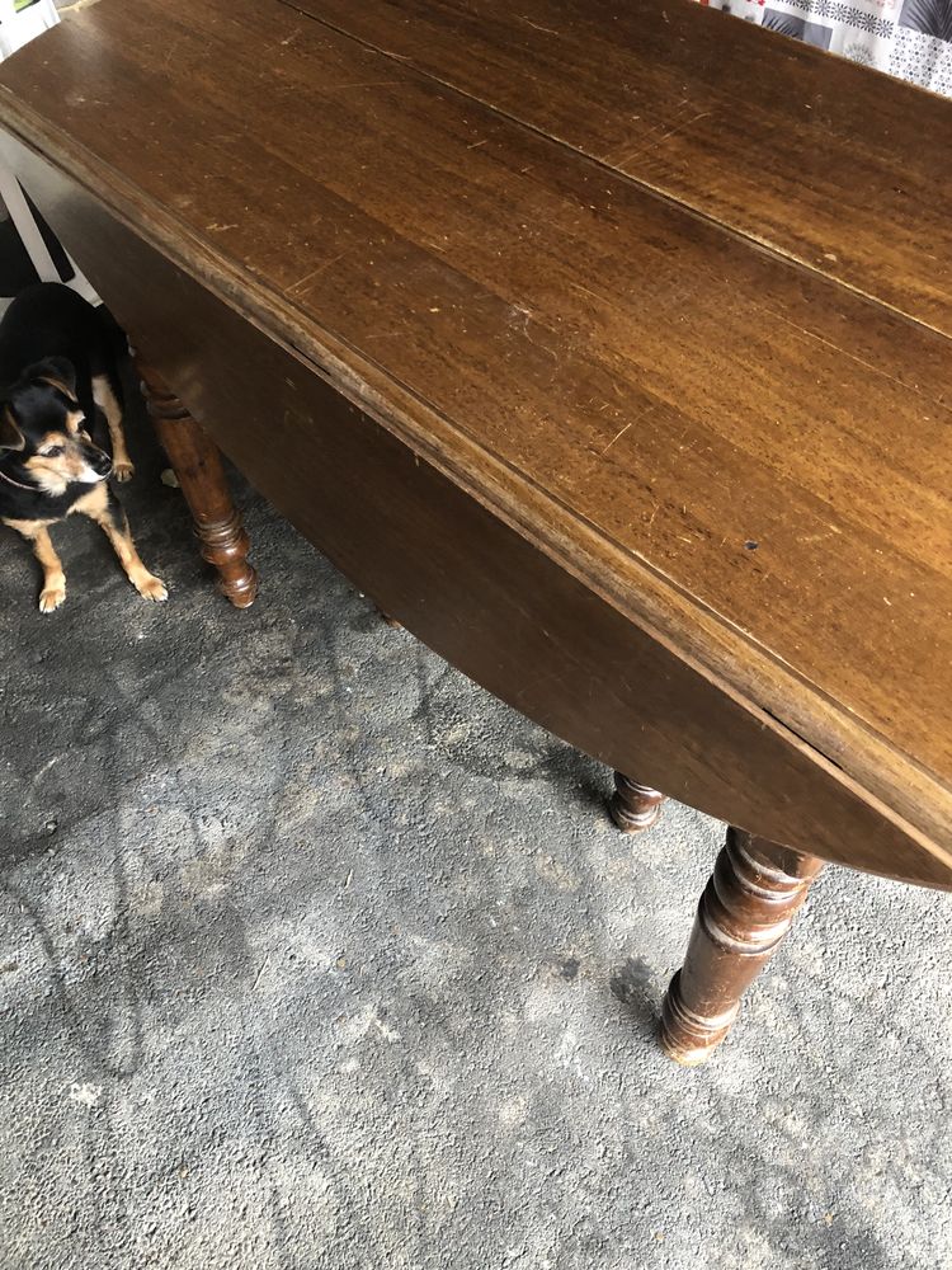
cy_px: 635
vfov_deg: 63.4
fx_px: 1027
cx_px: 476
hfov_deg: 49.7
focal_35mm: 28
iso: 80
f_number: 1.8
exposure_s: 1/15
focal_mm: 3.99
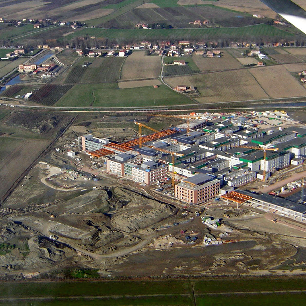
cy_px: 152
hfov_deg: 25.0
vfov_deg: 25.0
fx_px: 690
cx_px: 131
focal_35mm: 69
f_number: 6.6
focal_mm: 7.6
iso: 50
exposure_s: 1/166
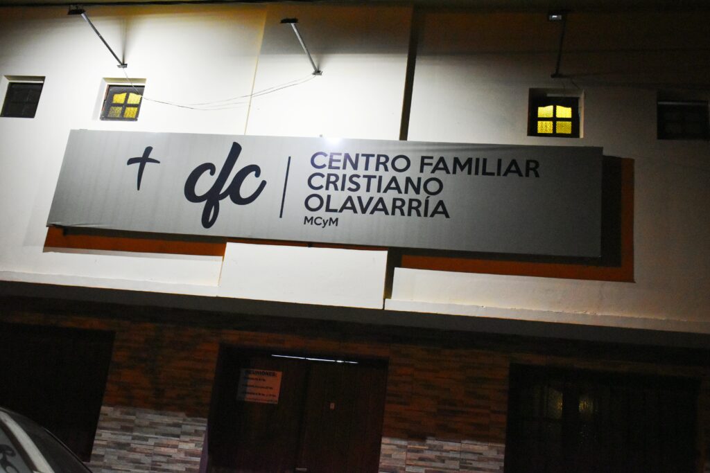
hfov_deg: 49.5
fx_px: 769
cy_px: 236
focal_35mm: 39
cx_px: 355
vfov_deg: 34.2
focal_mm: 26
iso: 4000
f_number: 5
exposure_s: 1/160
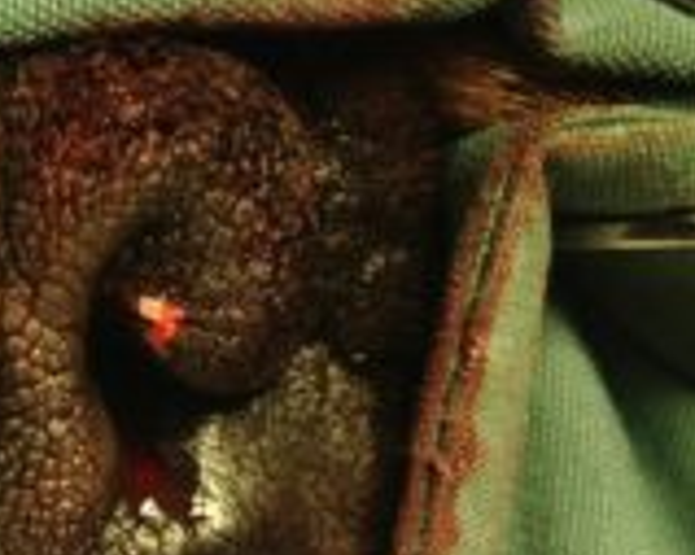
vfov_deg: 21.5
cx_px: -4
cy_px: 317
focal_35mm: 71
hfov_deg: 25.4
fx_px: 1460
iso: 50
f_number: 2.4
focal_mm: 4.13
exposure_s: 1/430
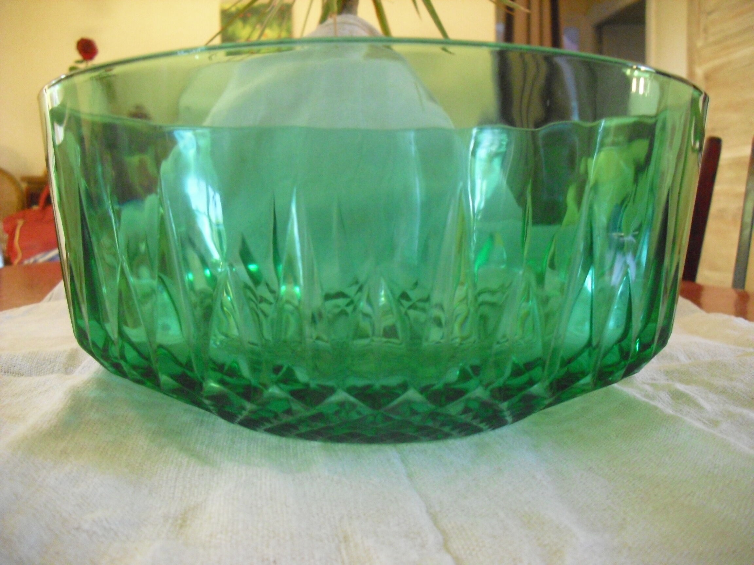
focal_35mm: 36
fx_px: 784
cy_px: 282
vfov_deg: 39.7
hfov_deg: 51.4
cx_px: 377
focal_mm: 6.3
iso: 800
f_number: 3.1
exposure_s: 1/50
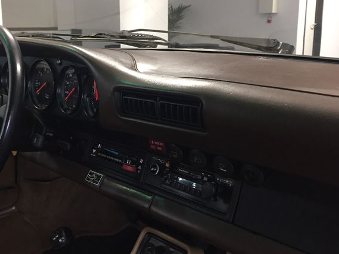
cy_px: 113
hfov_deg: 47.8
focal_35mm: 39
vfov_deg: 36.8
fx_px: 382
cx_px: 148
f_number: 2.2
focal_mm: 4.15
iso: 250
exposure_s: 1/33
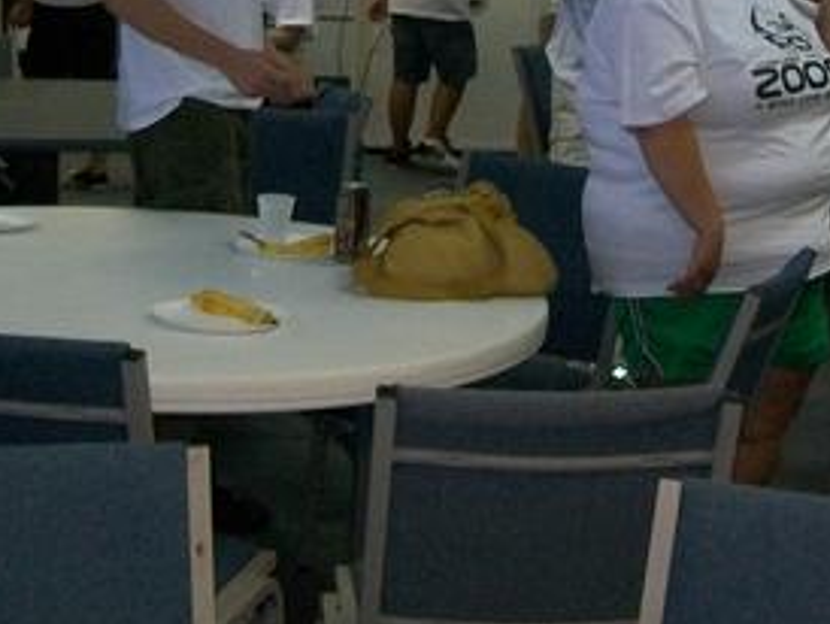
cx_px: 518
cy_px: -24
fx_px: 2016
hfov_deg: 23.2
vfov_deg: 17.1
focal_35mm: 84
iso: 160
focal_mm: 6
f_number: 2.7
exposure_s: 1/60
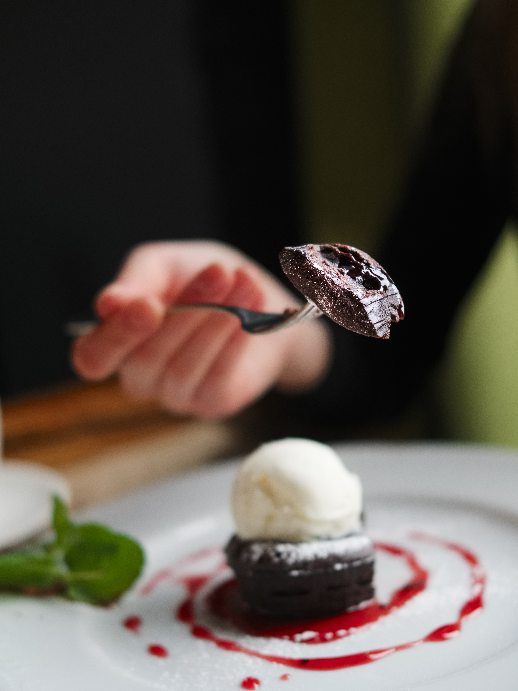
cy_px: 389
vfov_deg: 33.2
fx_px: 1157
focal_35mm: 58
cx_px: 259
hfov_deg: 25.2
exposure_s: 1/320
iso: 200
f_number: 2
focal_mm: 35
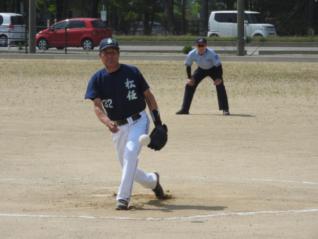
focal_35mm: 250
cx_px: 159
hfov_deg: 7.9
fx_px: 2297
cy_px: 120
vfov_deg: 5.9
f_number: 5.5
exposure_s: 1/800
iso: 100
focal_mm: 44.8
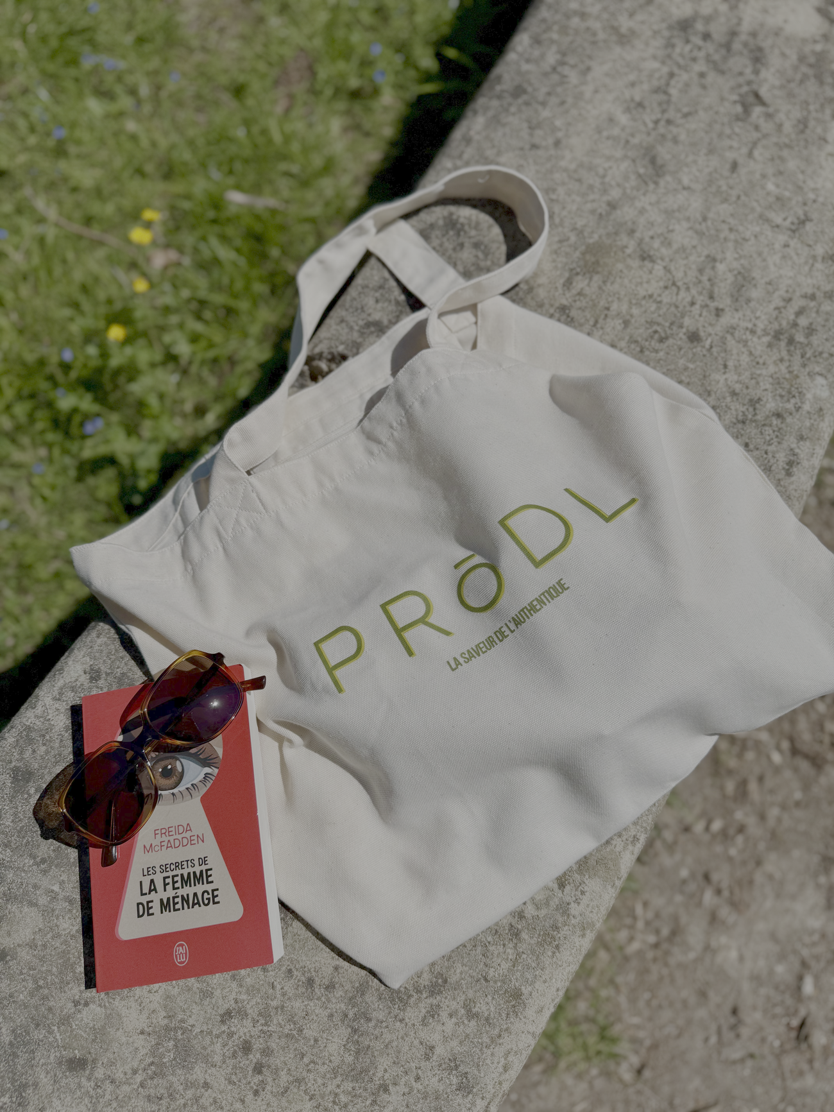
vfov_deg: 71.6
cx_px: 417
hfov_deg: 56.8
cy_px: 556
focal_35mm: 24
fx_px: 771
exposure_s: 1/14286
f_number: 1.78
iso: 64
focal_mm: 6.76
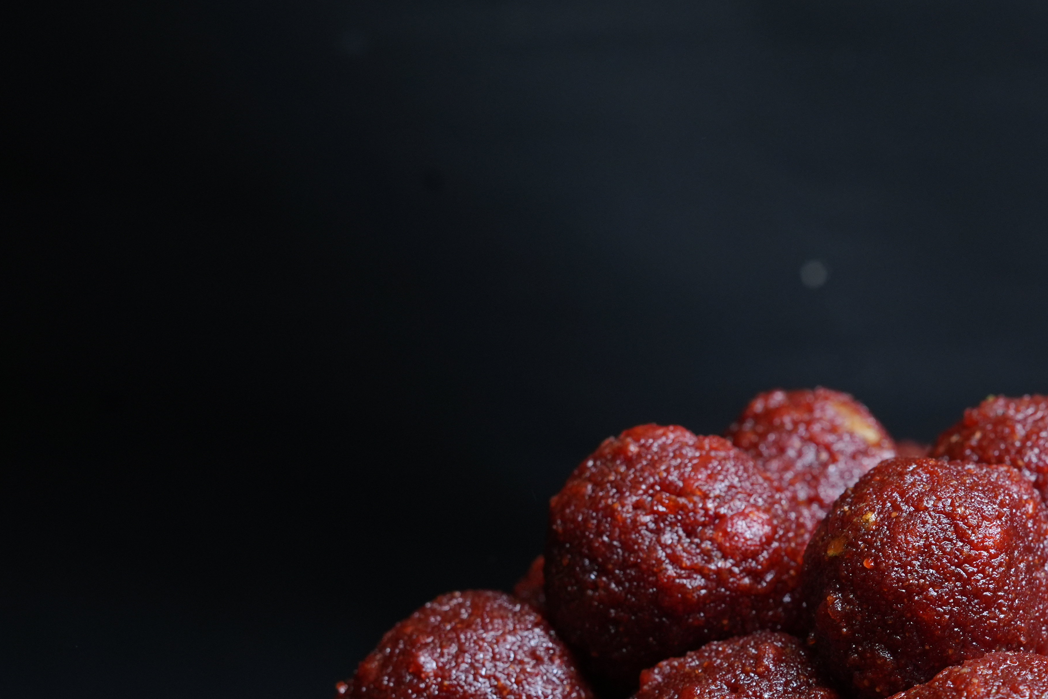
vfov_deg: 13.9
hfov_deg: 20.6
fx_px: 2824
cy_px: 657
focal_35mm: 97
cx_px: 950
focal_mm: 50
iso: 640
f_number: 6.3
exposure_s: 1/100
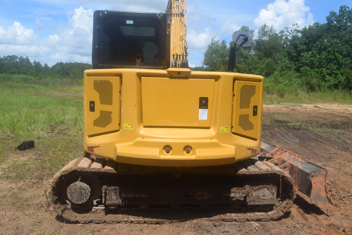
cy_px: 118
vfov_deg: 41.7
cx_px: 176
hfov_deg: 59.5
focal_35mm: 32
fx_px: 308
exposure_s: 1/500
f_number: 10
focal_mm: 21
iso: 200
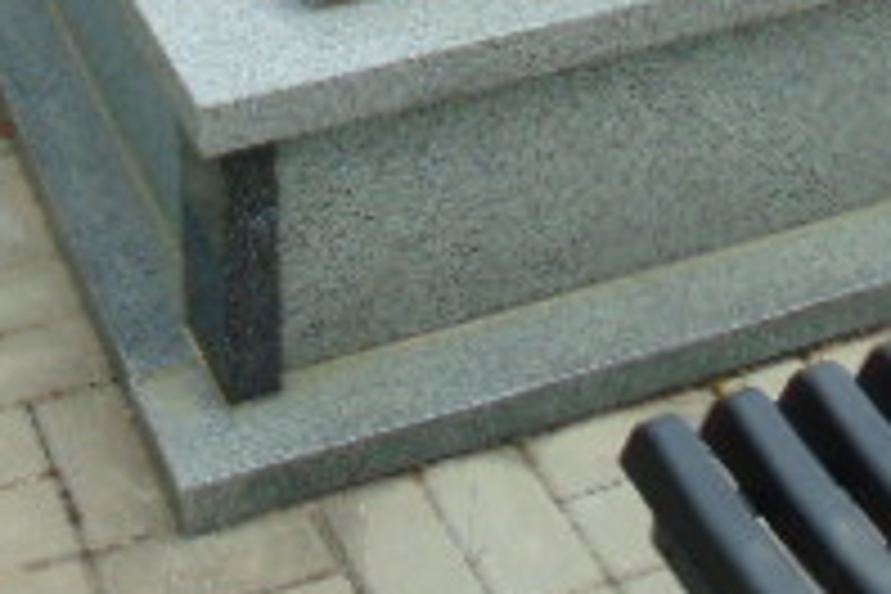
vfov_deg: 15.1
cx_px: 338
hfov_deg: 24.1
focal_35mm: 84
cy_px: -284
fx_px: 2079
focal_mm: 4.4
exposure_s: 1/500
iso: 80
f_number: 3.4
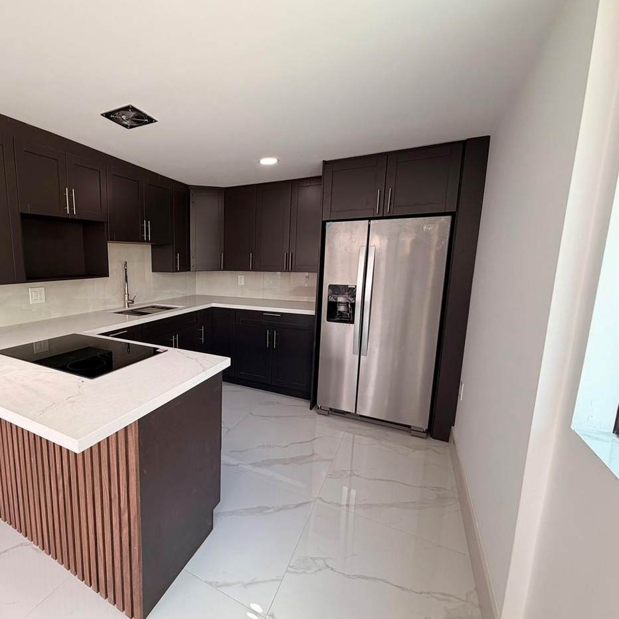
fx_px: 344
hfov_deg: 80.6
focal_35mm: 17
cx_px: 197
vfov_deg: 84.0
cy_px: 313
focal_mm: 2.22
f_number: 2.2
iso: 80
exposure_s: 1/120
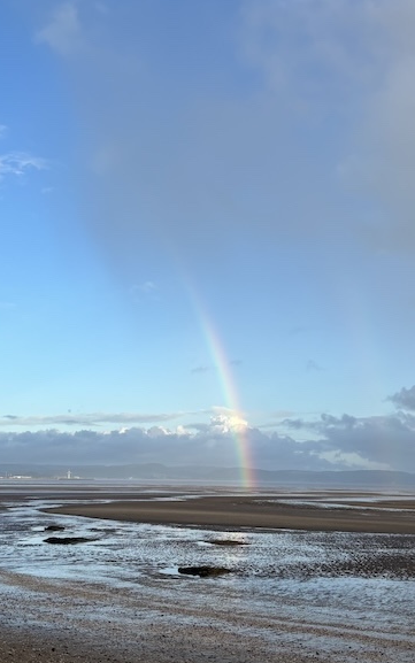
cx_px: 180
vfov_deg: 46.1
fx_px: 778
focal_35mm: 43
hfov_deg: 29.9
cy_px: 368
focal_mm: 5.96
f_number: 1.6
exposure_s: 1/1437
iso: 50
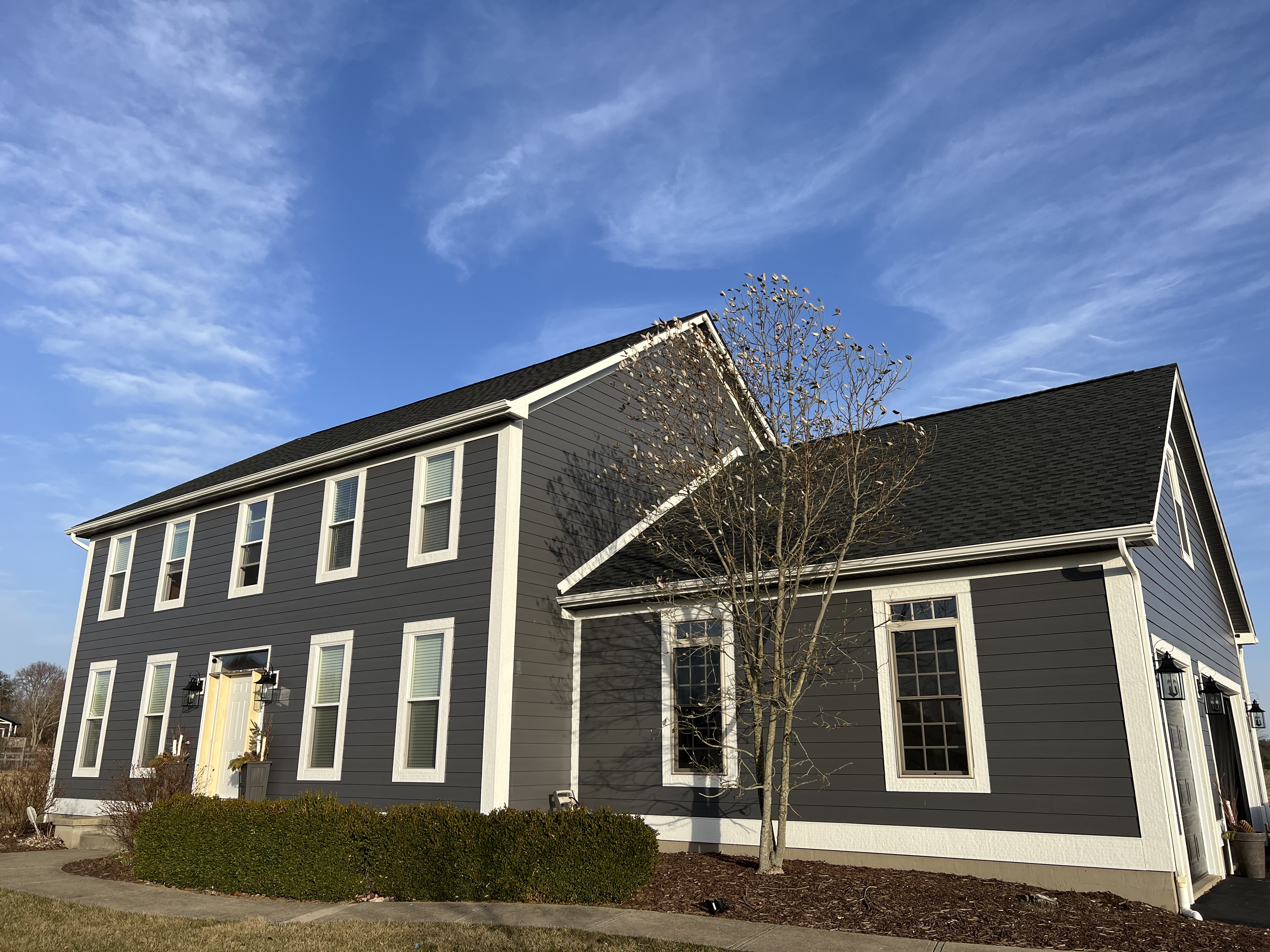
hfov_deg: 67.3
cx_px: 635
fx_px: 954
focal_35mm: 26
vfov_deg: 53.1
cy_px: 476
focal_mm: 5.7
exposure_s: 1/3257
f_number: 1.5
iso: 50
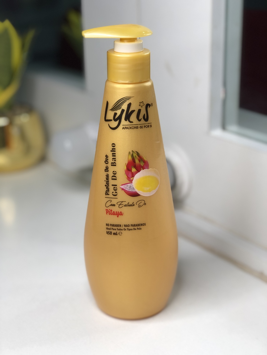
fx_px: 586
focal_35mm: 57
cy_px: 178
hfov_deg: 25.7
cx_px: 134
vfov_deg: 33.8
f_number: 2.8
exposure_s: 1/120
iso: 25
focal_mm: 6.6
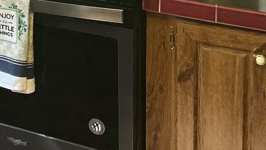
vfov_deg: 9.2
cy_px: -175
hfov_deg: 15.3
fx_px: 854
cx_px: -216
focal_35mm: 121
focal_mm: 5.1
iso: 64
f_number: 1.6
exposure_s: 1/120
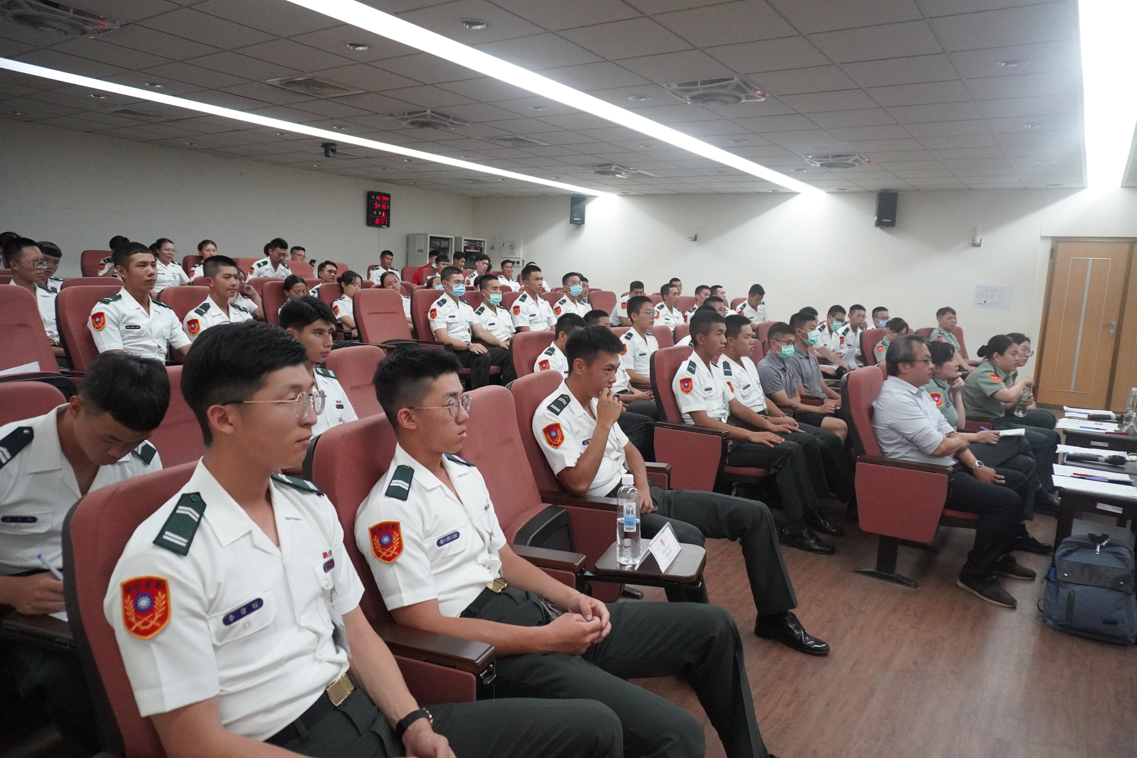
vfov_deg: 53.1
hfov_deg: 73.7
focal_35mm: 24
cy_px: 379
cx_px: 568
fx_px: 758
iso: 5000
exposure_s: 1/160
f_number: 4
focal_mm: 16
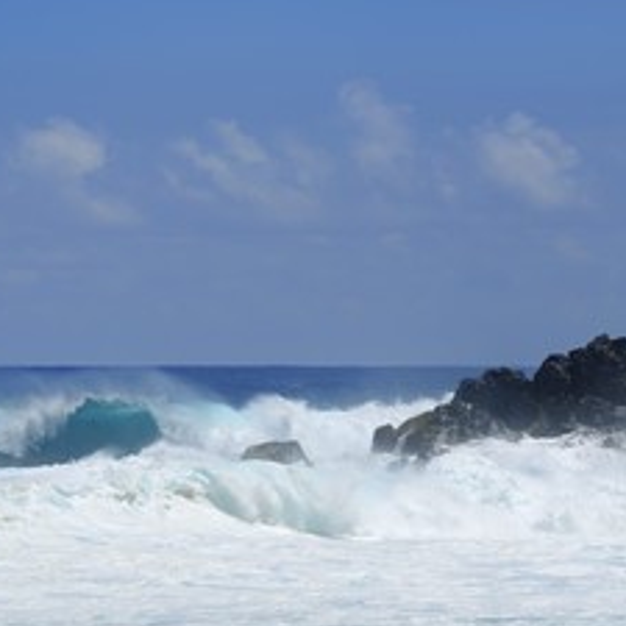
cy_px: 326
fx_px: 6486
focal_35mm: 317
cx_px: 415
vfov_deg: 5.5
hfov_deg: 5.5
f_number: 14
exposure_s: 1/400
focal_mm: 200
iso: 200
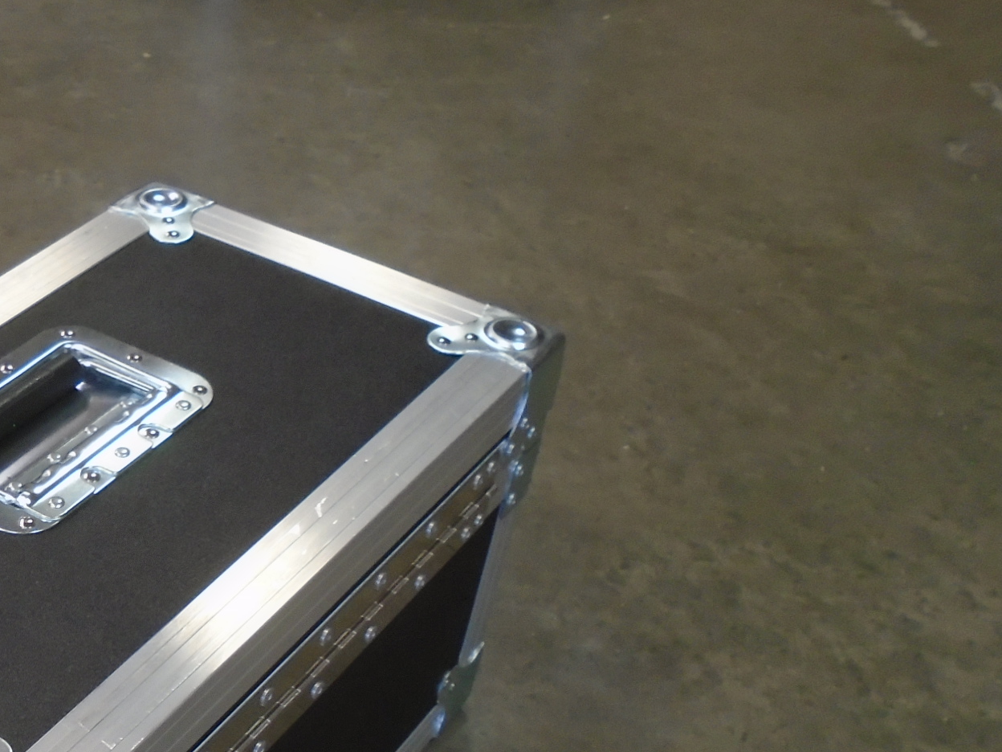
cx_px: 45
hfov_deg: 33.1
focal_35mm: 54
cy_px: 658
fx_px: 1563
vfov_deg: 26.3
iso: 160
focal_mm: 4.6
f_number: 3.2
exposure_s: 1/30
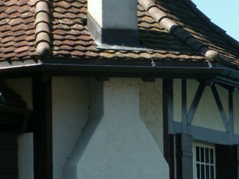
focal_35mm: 252
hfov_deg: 7.8
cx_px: 278
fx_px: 1739
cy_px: 133
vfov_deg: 5.9
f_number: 8
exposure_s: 1/80
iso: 50
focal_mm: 17.62
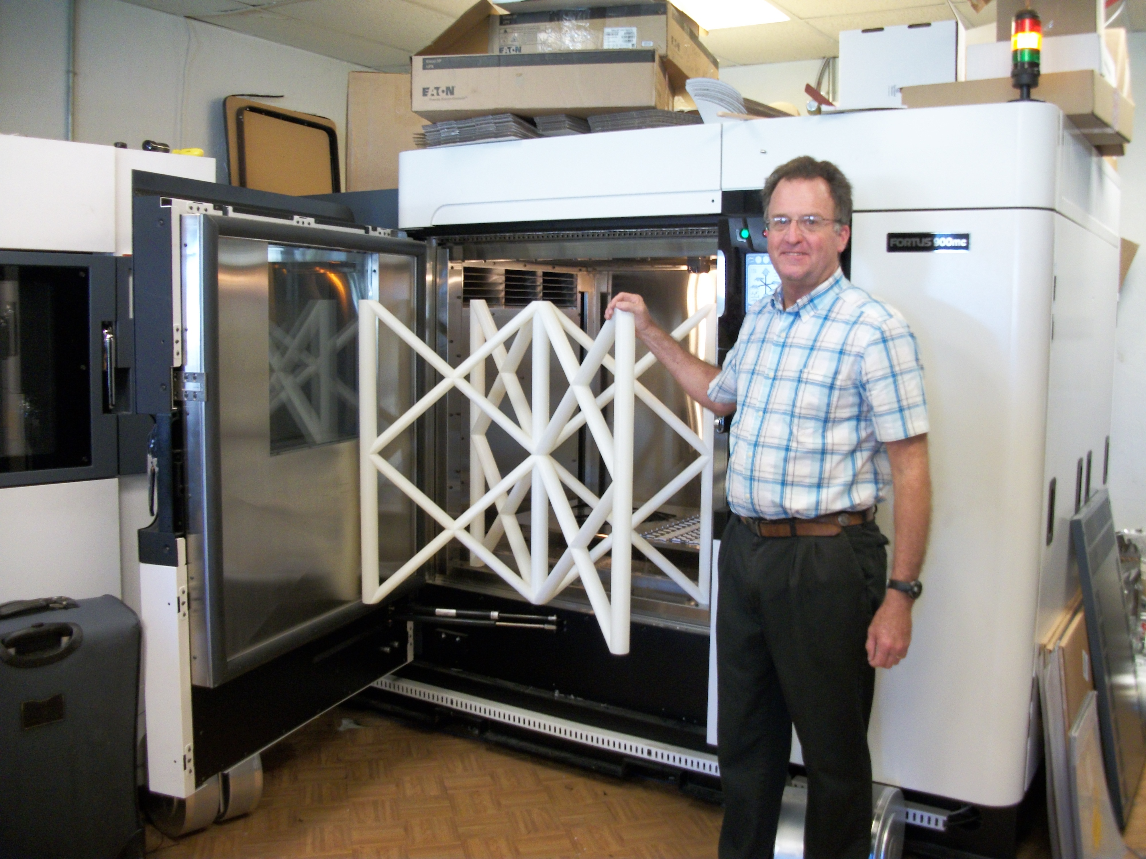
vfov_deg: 44.2
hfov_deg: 56.8
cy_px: 430
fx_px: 1059
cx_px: 573
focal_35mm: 32
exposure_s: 1/15
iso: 160
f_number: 2.9
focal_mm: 5.7
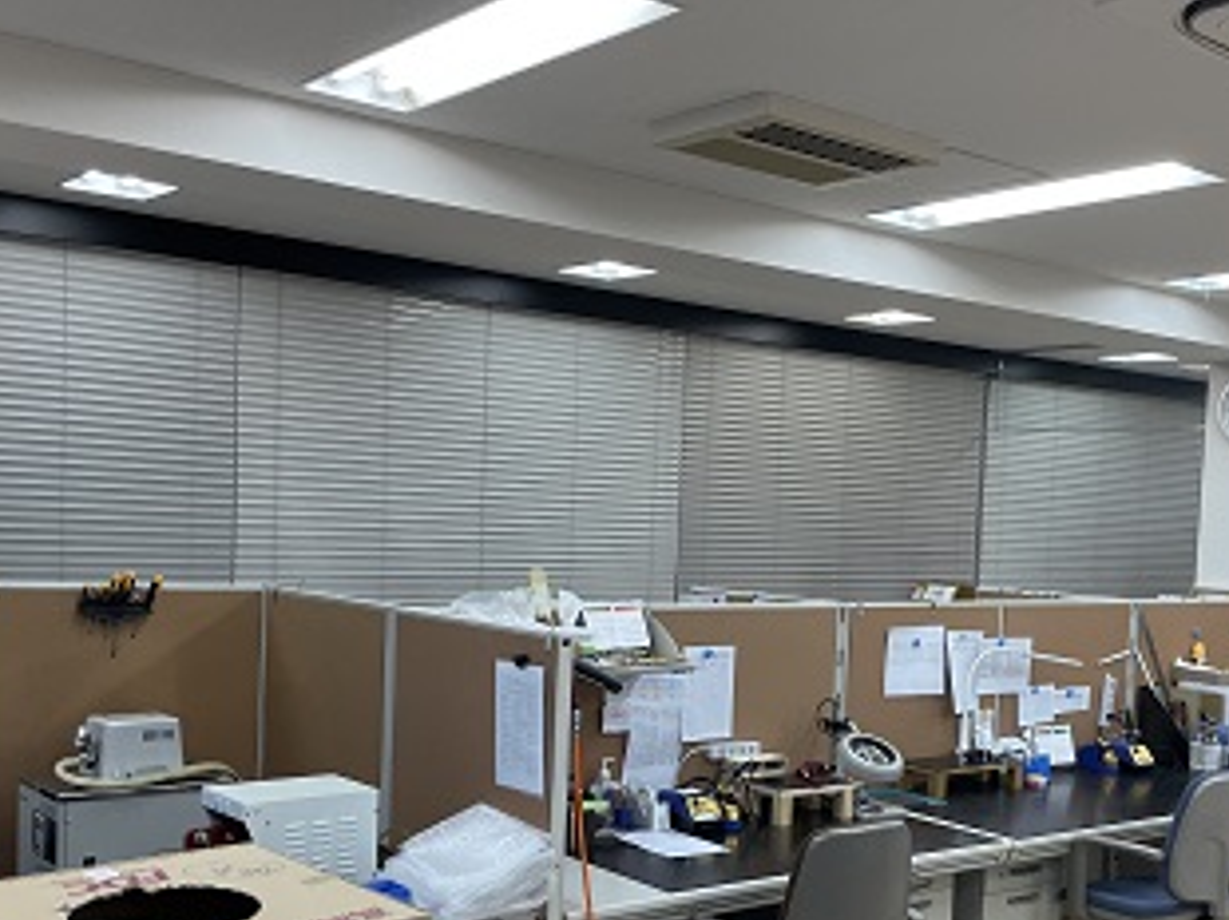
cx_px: 757
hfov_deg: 44.5
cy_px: 613
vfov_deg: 34.0
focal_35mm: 42
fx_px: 1490
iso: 64
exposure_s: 1/100
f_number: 1.6
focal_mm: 4.2
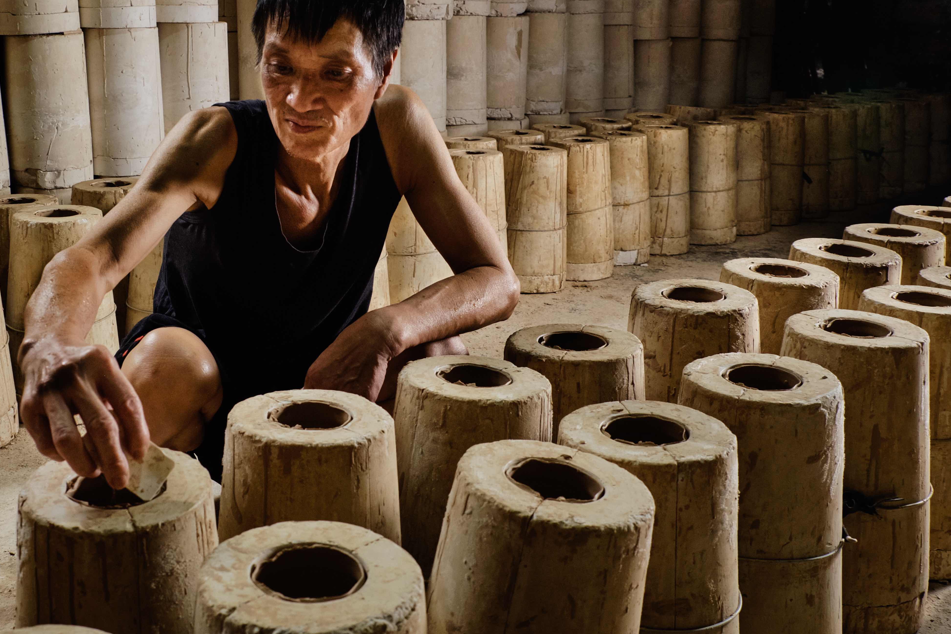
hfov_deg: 44.8
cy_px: 230
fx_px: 1136
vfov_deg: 31.0
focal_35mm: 43
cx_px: 318
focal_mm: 18.5
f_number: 5
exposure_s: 1/80
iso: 500
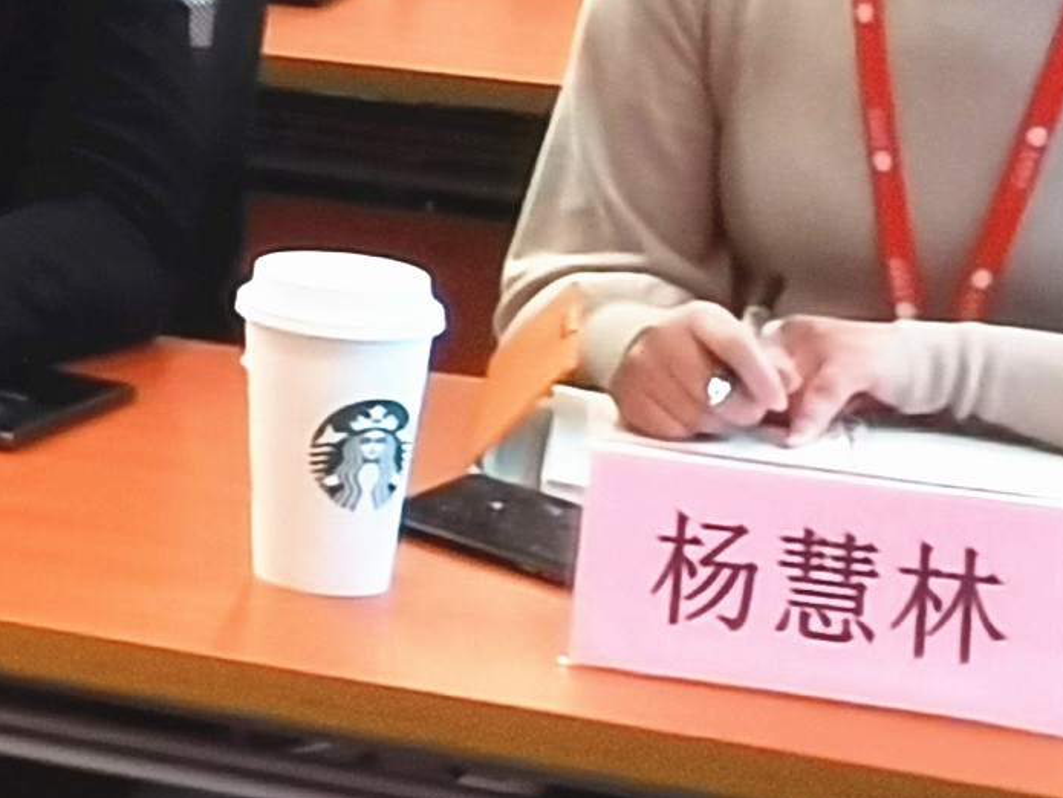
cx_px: -1537
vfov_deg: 11.8
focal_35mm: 119
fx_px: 3656
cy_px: -478
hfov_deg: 12.6
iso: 320
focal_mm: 2.26
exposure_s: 1/25
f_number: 2.2
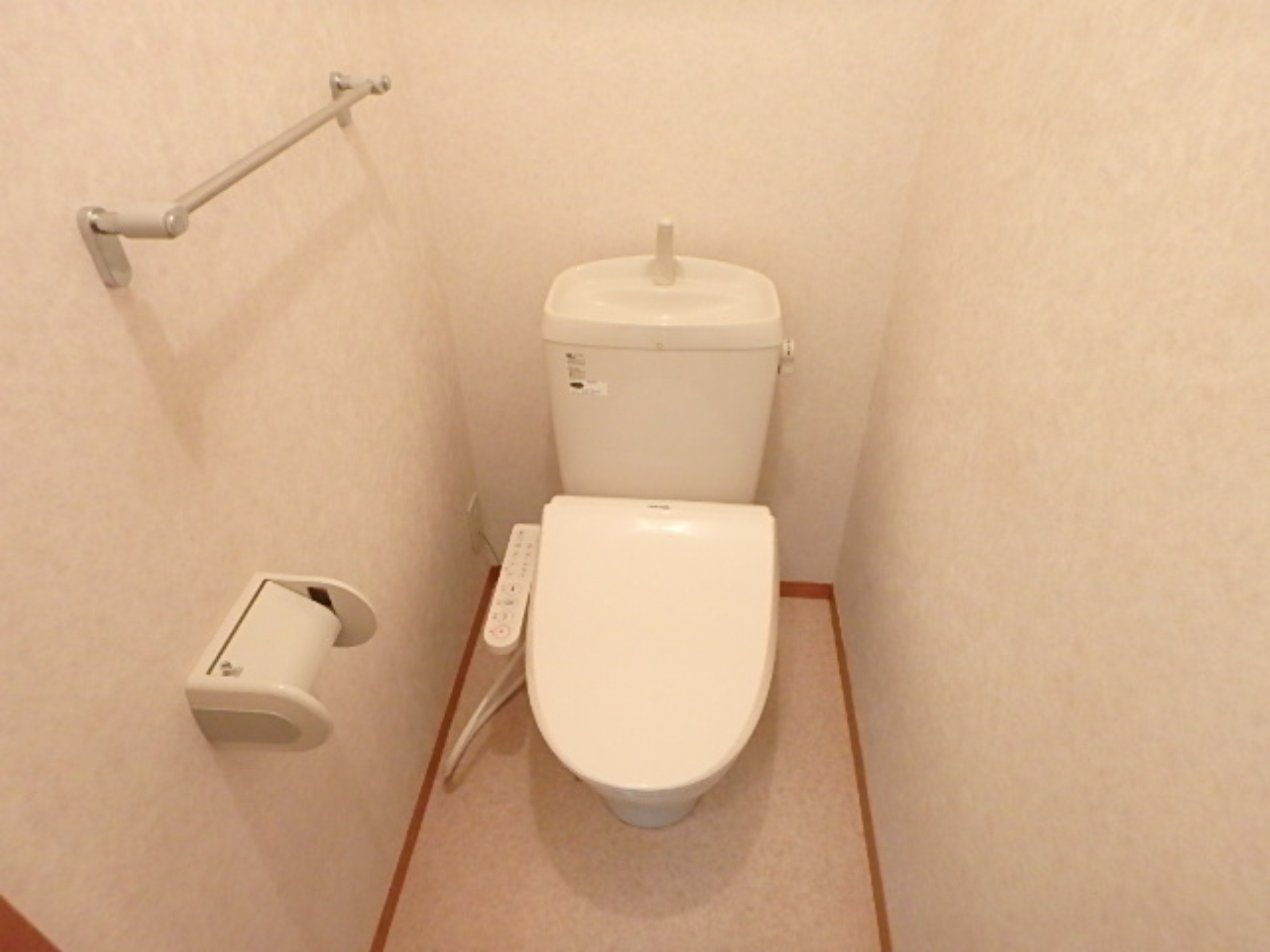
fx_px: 770
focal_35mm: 21
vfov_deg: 63.4
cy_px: 476
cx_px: 635
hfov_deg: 79.0
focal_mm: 3.7
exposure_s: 1/30
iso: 640
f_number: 3.5
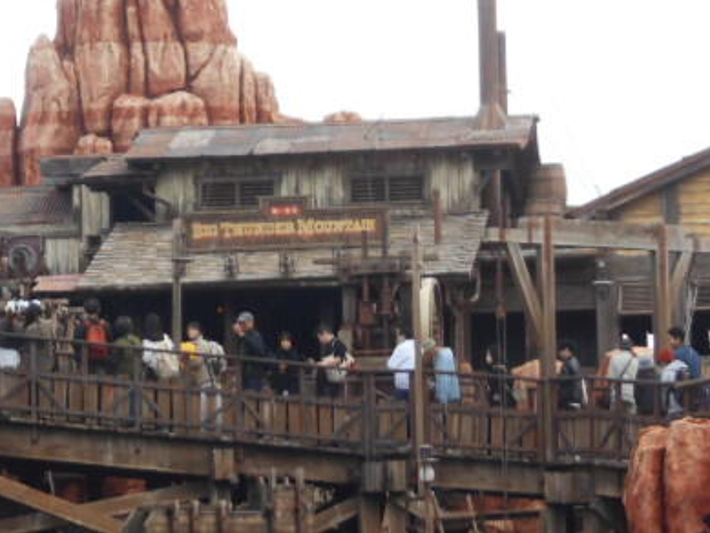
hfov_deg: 9.2
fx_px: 4391
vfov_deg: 6.9
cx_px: 391
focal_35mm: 214
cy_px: 184
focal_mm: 23
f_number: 6.5
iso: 160
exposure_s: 1/250
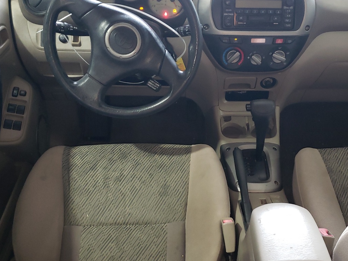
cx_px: 216
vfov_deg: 35.1
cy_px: 141
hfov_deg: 45.4
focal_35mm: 41
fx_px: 412
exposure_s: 1/60.2
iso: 218
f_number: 1.5
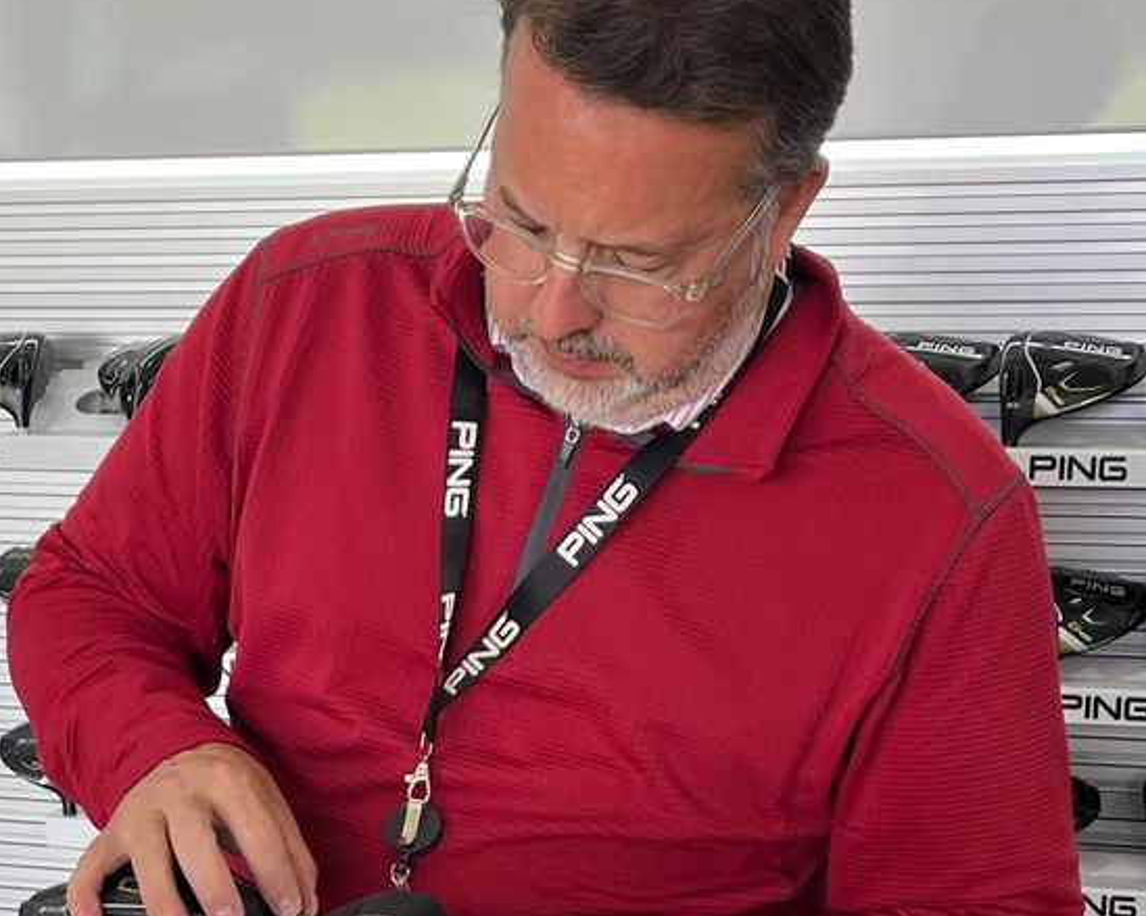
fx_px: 2509
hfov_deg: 25.6
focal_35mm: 74
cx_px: 363
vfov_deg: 20.1
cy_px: 903
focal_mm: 5.1
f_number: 1.6
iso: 50
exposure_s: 1/100
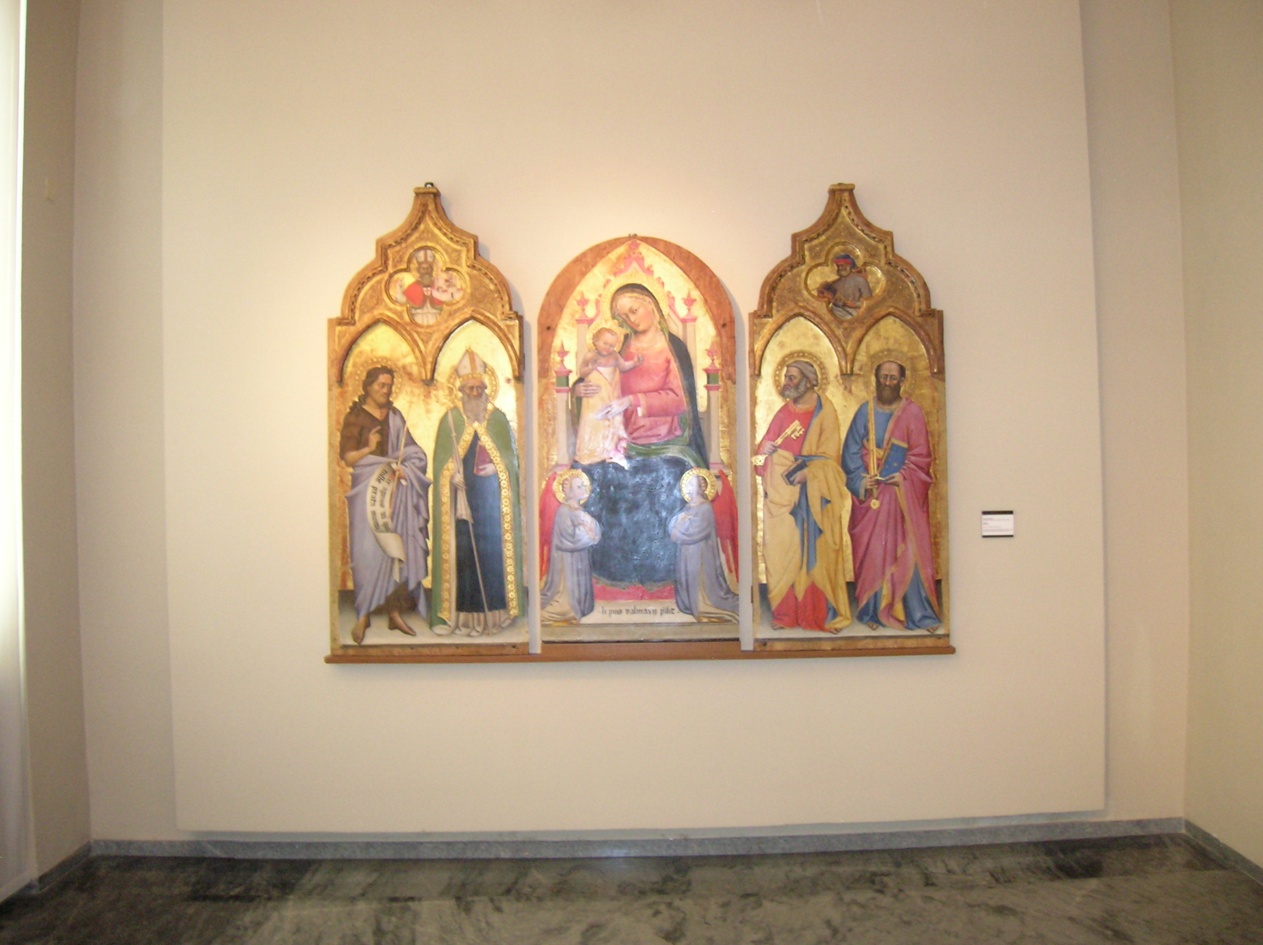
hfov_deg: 54.0
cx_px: 632
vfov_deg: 41.7
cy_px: 472
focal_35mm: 34
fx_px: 1239
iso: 200
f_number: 2.9
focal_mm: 5.7
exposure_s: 1/13.4
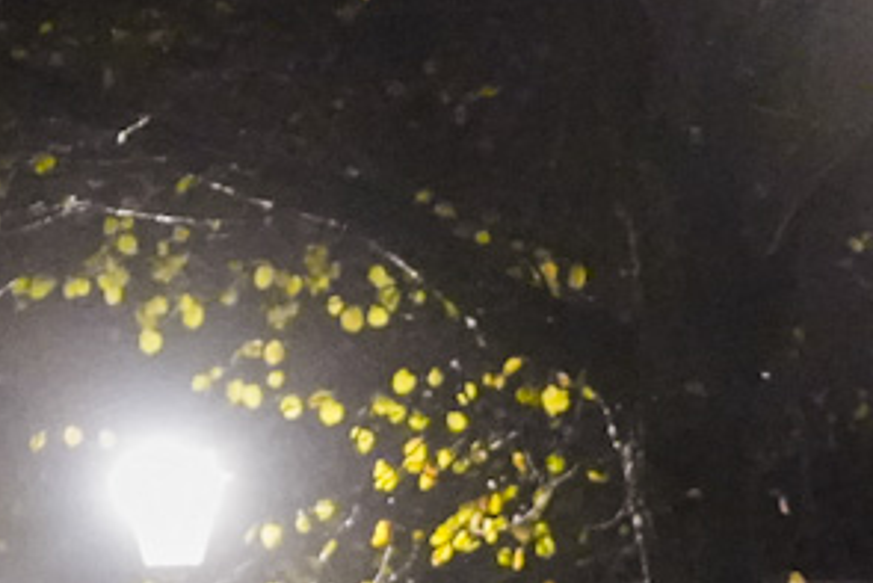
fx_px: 12470
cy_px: 1012
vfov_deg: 2.7
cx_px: 900
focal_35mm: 514
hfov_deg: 4.0
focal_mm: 79
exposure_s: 1/30
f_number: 2.8
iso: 10000
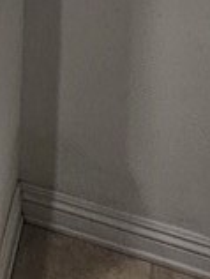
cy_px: -325
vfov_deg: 16.1
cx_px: -169
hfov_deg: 15.2
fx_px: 678
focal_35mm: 84
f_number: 2.2
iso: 160
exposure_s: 1/60
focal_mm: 2.2
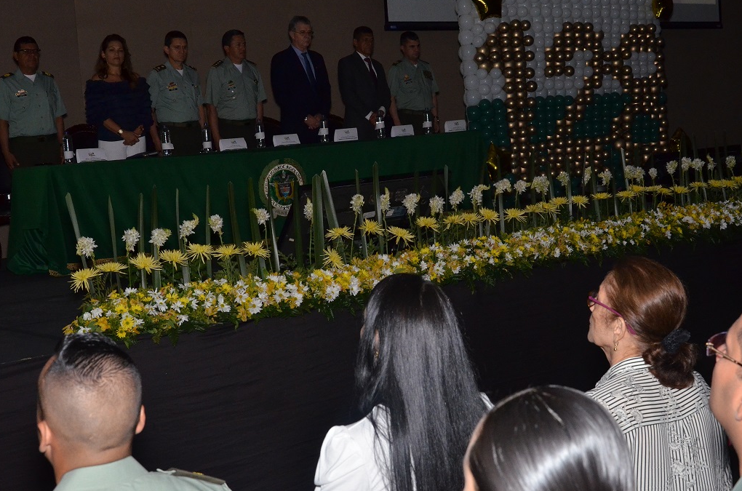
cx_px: 418
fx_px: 1193
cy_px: 207
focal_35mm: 58
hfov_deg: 34.5
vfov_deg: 23.2
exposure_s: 1/100
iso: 1600
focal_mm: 32
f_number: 5.6
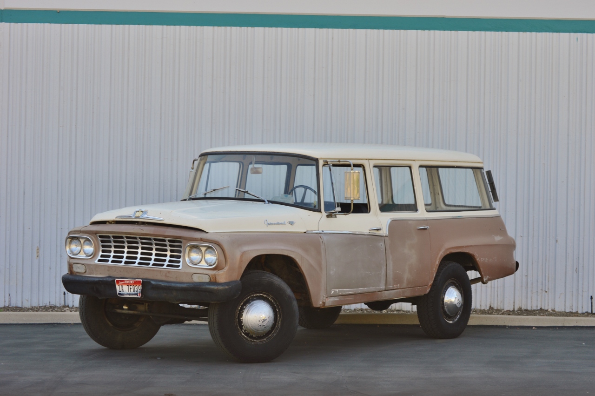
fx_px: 1362
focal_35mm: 82
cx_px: 298
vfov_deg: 16.5
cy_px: 198
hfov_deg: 24.6
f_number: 5.6
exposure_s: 1/125
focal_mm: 55
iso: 100
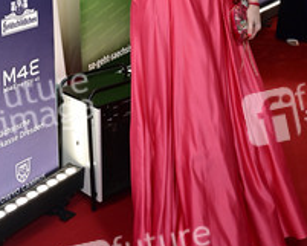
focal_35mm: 54
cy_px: 34
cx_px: 182
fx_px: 491
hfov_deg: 34.6
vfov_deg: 27.3
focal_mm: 29
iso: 1250
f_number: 5.6
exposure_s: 1/200
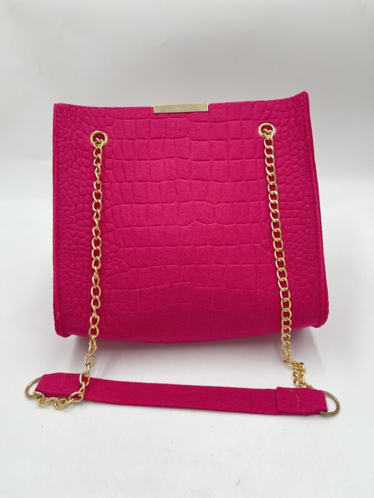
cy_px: 249
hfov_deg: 54.9
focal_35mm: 25
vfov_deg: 69.4
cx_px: 187
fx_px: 360
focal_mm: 5.1
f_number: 1.6
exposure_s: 1/75
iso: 40
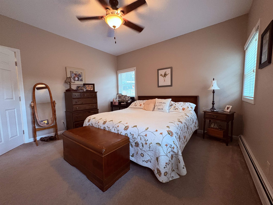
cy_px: 102
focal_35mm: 14
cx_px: 136
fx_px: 110
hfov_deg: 102.1
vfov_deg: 85.7
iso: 500
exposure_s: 1/60
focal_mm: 2.22
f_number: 2.2
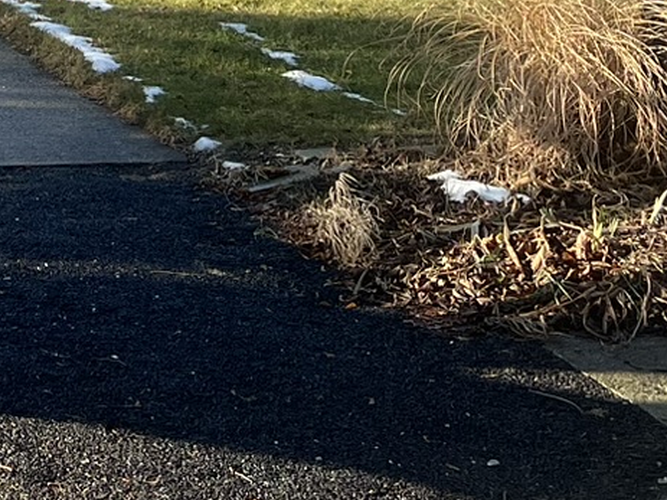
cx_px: -308
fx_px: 2215
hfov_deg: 15.8
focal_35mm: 115
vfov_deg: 11.7
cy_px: -457
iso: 50
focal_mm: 5.7
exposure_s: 1/1597
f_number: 1.5
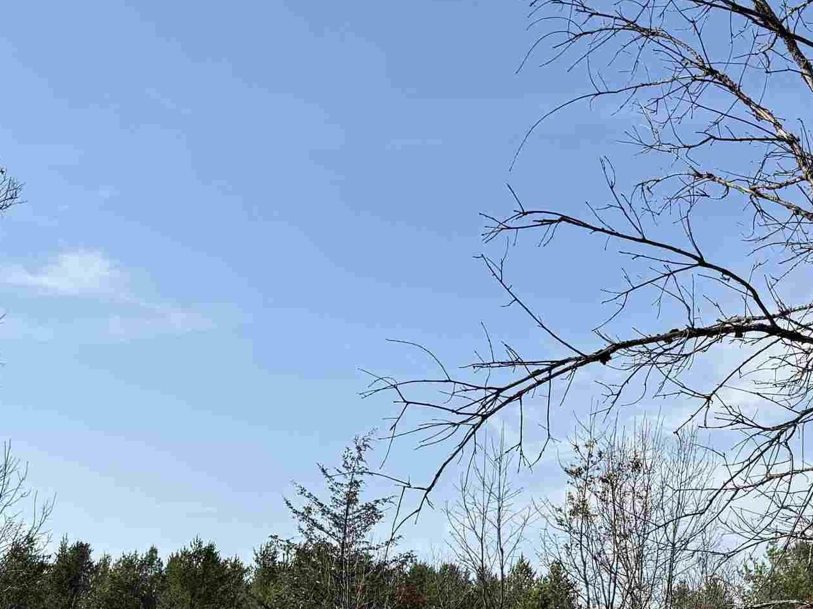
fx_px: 1362
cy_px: 605
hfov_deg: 32.3
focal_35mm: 58
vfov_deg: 24.1
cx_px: 652
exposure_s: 1/4975
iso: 80
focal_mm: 6.76
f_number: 1.78
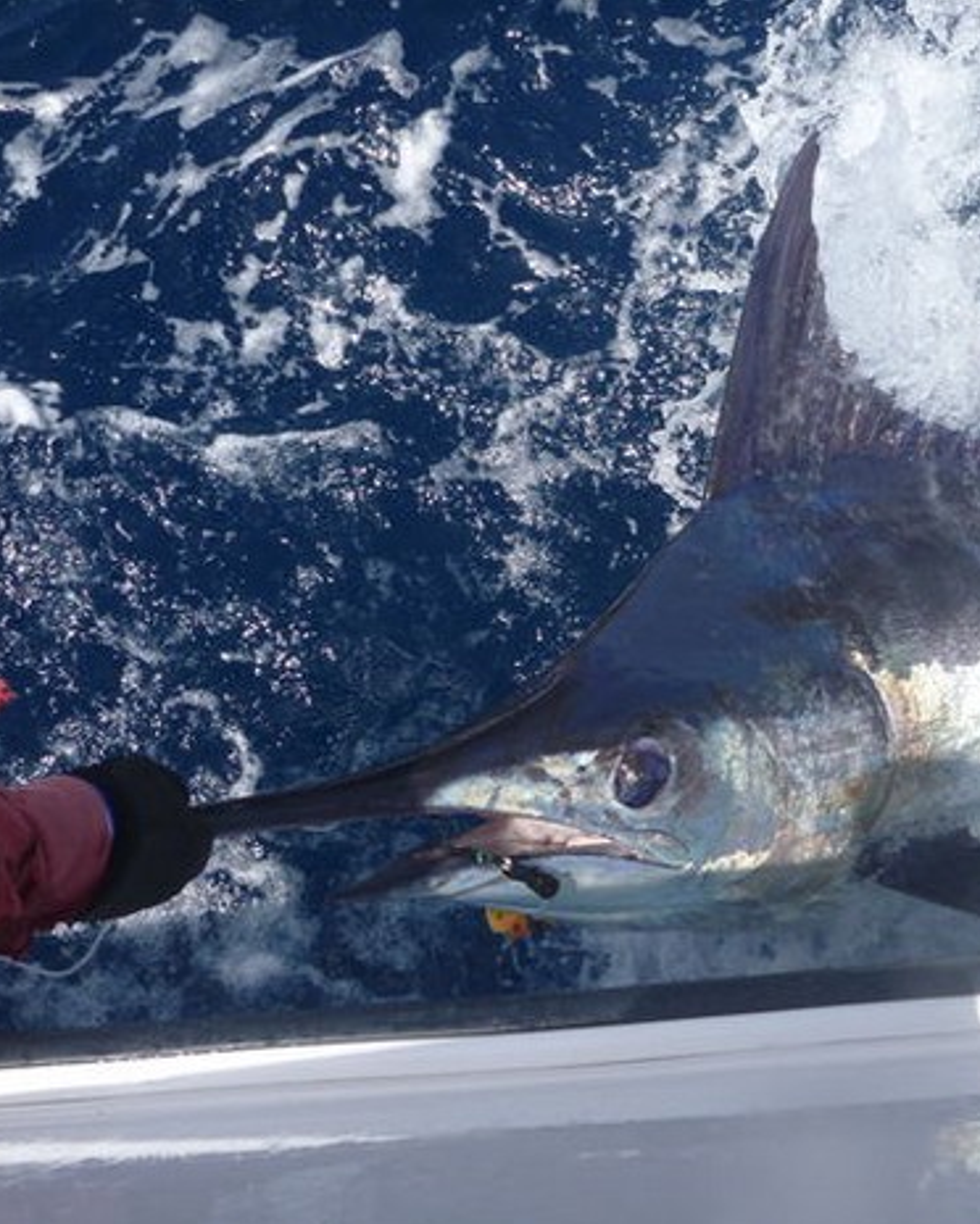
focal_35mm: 37
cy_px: 619
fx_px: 1341
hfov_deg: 40.1
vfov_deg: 49.1
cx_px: 479
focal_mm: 4.9
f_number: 3.3
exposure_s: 1/640
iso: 100
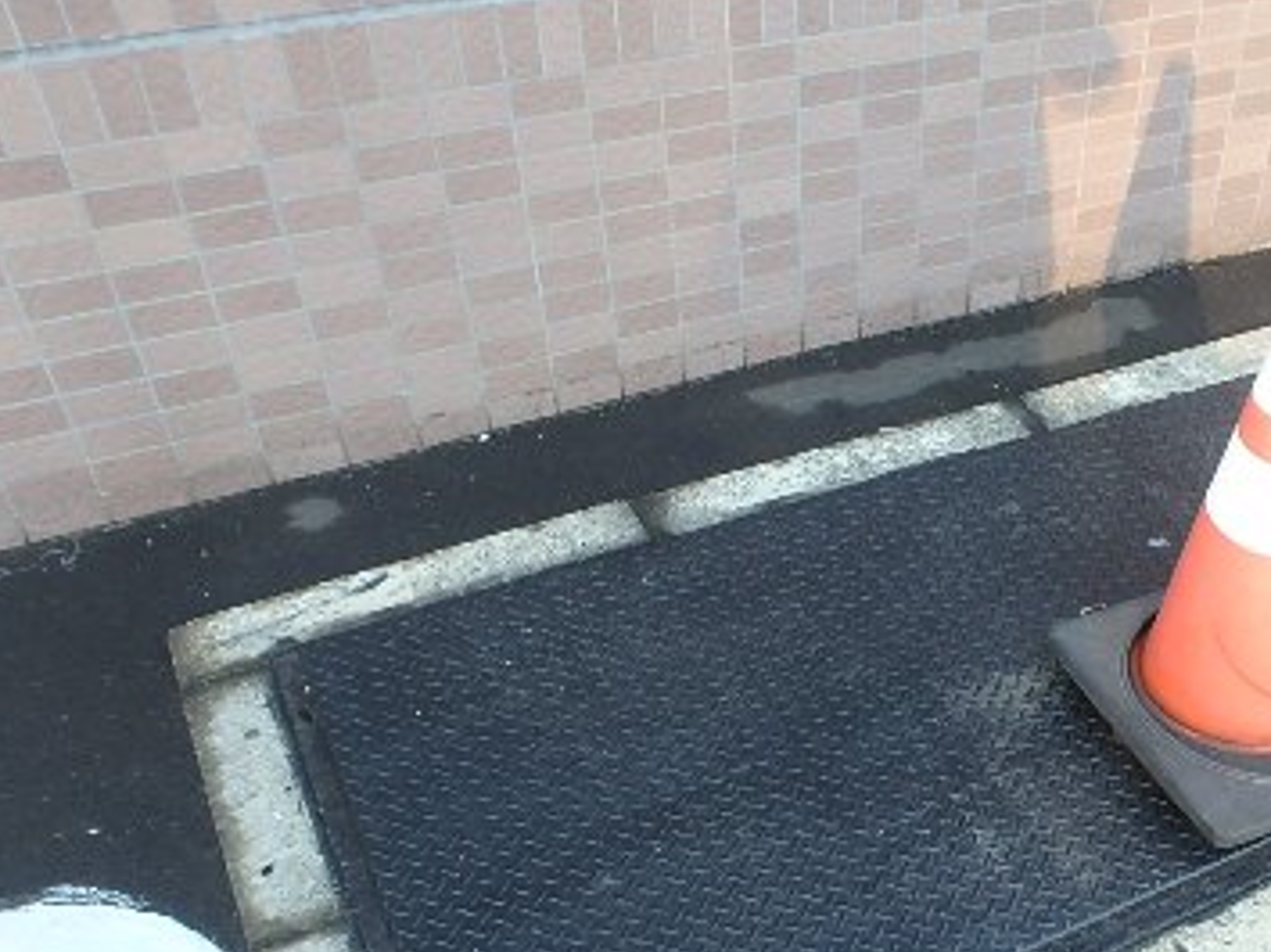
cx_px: 991
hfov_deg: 46.8
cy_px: 657
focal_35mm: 38
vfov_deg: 37.2
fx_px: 1394
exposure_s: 1/60
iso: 125
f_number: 3.5
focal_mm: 3.7
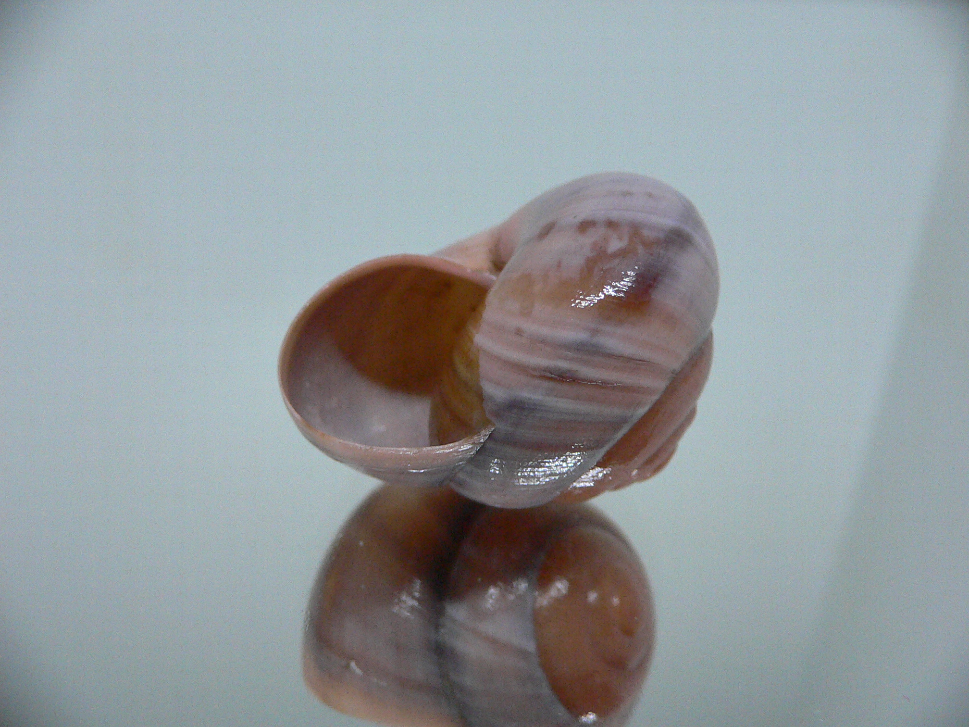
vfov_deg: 40.7
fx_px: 980
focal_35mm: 35
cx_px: 484
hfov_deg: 52.6
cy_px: 364
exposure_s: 1/50
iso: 200
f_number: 2.8
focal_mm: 4.6
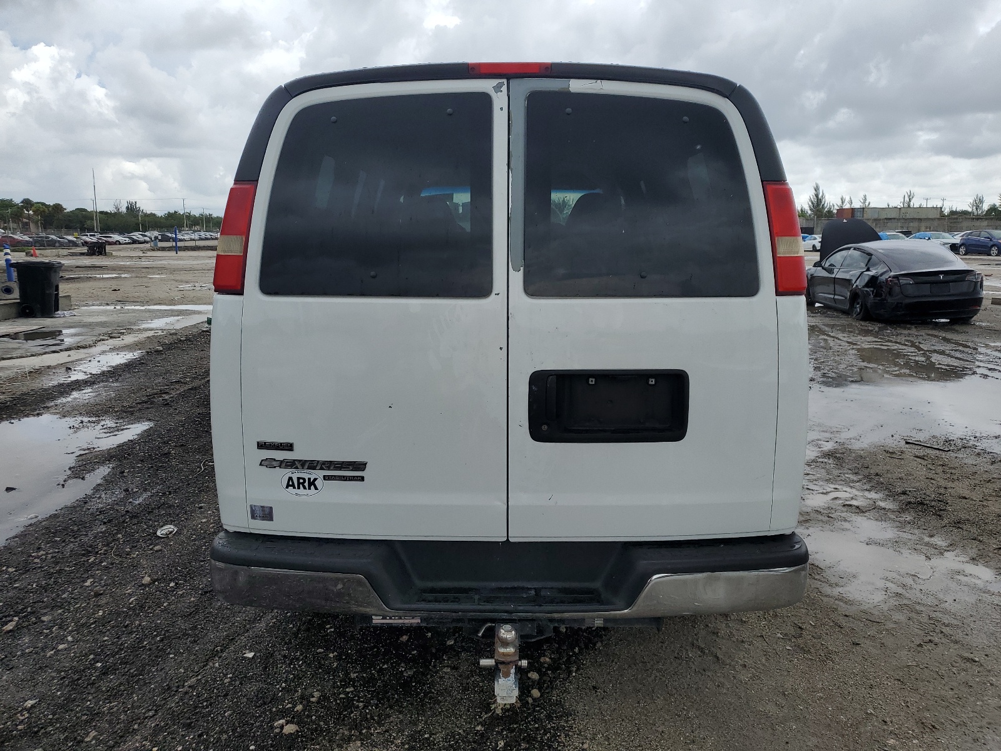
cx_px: 500
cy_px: 376
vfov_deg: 53.1
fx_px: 752
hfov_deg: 67.3
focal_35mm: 26
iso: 50
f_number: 1.5
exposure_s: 1/2000
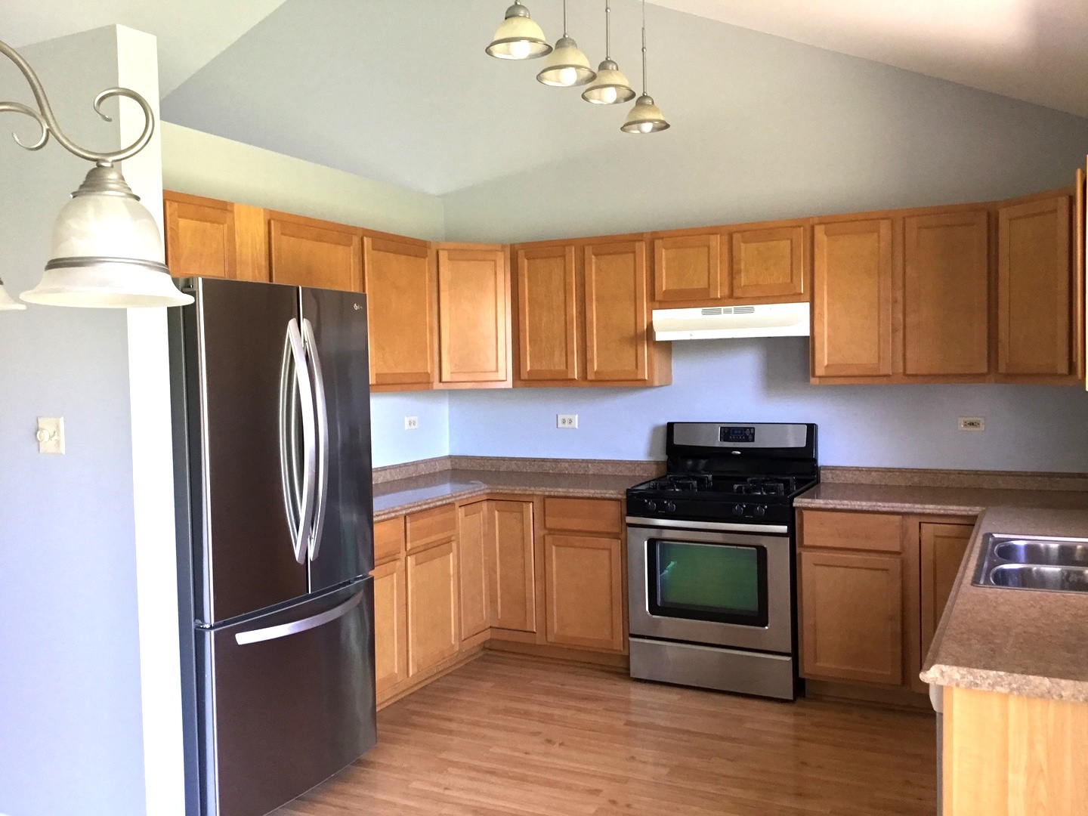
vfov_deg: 45.4
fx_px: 974
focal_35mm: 31
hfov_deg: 58.4
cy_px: 408
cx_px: 544
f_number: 2.4
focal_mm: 3.3
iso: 160
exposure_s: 1/30
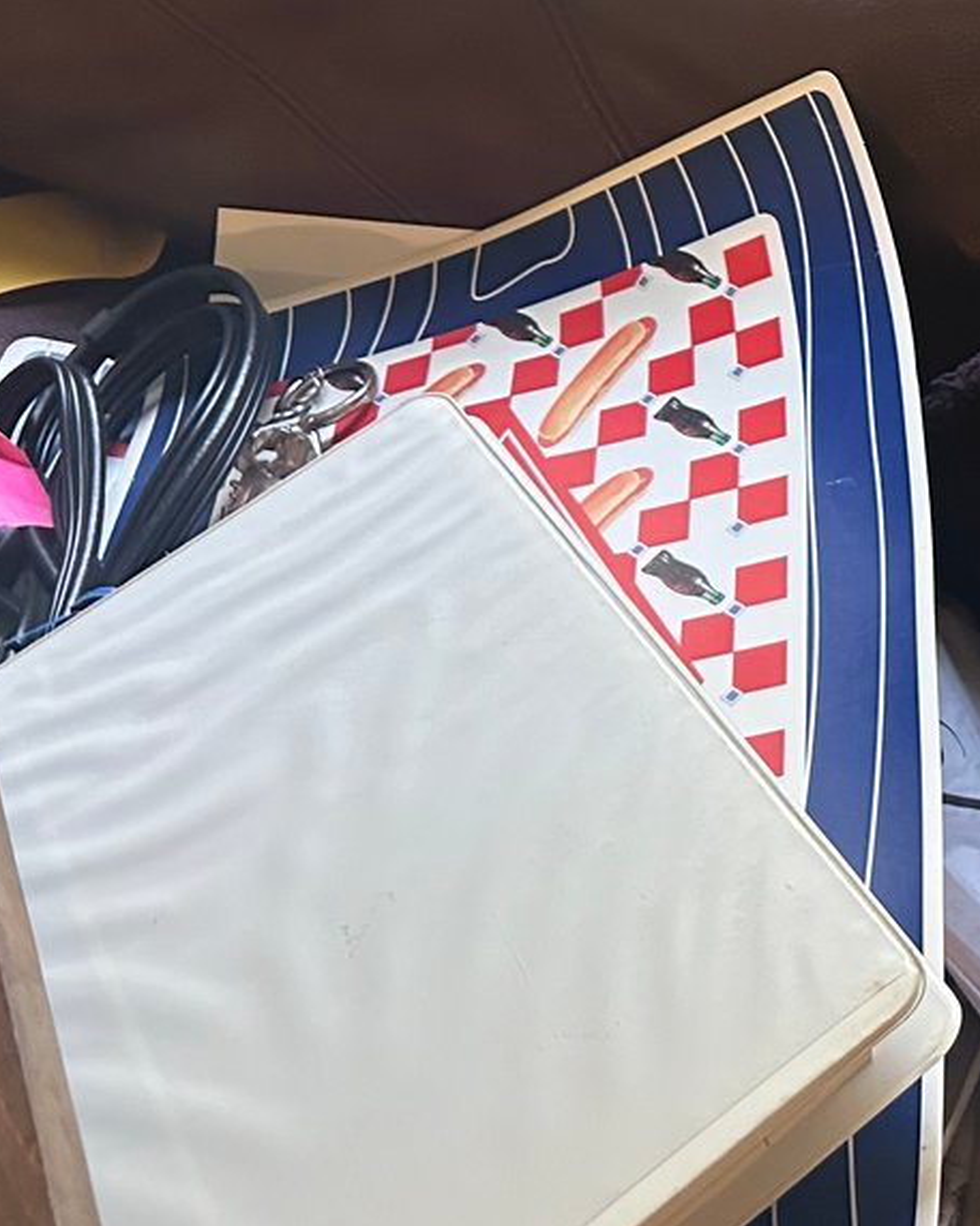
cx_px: 1504
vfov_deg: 29.8
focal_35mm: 62
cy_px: 254
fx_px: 2250
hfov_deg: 20.7
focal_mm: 6.86
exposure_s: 1/40
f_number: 1.78
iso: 640
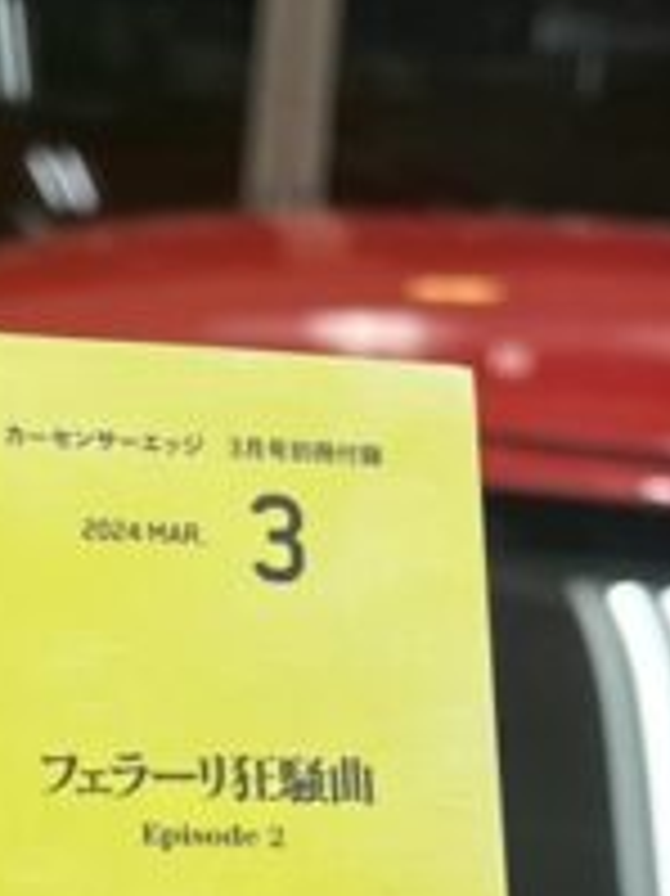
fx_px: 3462
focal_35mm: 134
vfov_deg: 14.3
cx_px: -31
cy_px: 1063
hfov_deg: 10.9
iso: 100
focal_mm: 5.1
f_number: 1.6
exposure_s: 1/100
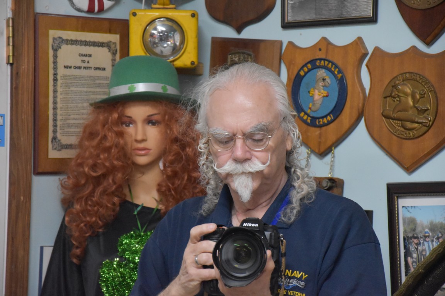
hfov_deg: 13.0
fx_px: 1947
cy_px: 148
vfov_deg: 8.7
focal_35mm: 158
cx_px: 222
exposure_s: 1/125
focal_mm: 105
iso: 6400
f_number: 5.6
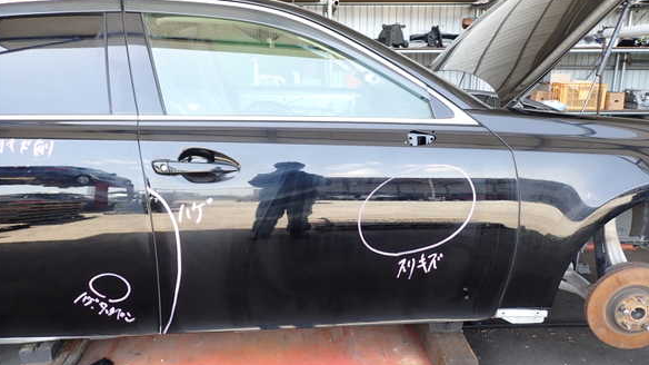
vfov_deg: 41.4
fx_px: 482
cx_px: 326
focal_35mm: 28
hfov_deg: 67.9
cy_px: 174
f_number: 2.8
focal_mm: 4.5
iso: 160
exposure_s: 1/100
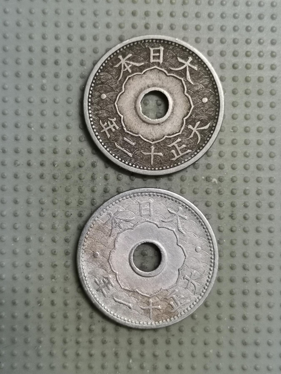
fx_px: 563
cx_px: 140
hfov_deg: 28.0
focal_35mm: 52
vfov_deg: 36.8
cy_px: 187
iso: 500
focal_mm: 4.75
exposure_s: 1/25.7
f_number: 1.8
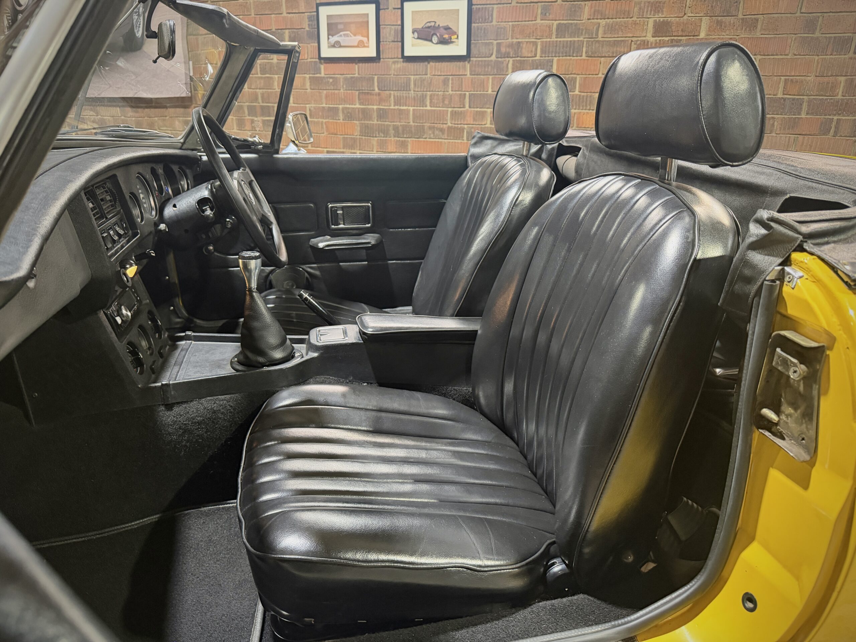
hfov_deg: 71.6
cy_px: 321
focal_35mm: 24
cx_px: 428
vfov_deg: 56.8
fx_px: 593
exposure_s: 1/33
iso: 640
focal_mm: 6.76
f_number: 1.78
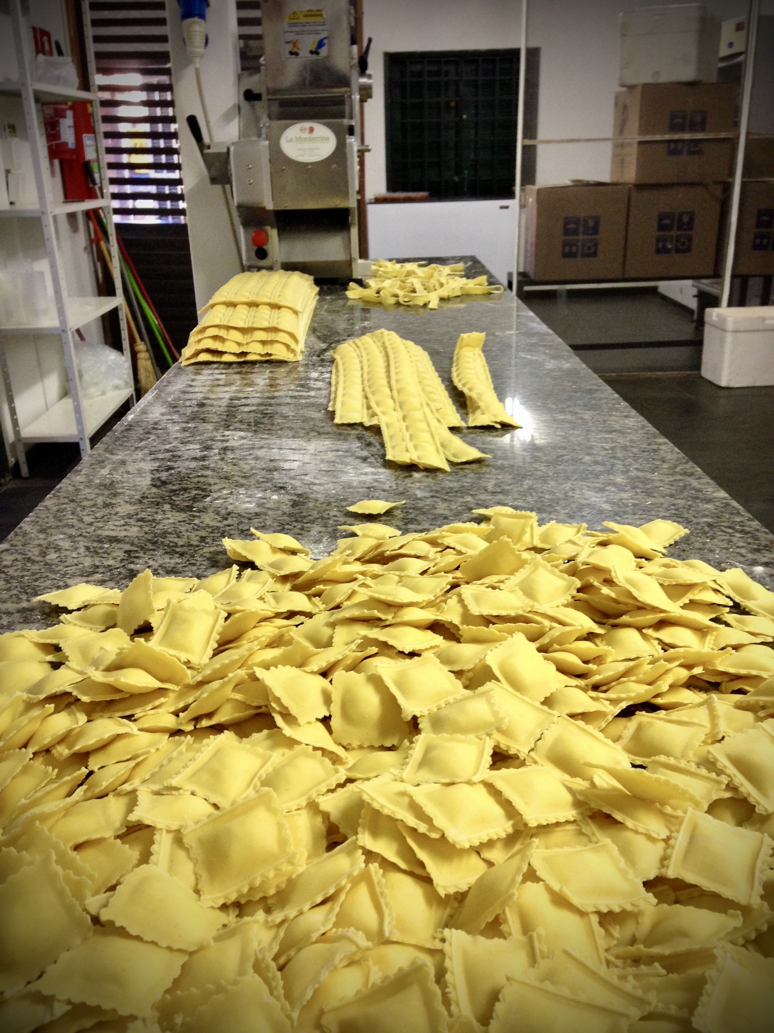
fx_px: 984
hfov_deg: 42.9
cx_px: 387
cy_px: 516
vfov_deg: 55.4
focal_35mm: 33
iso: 160
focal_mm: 4.12
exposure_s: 1/20
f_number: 2.4
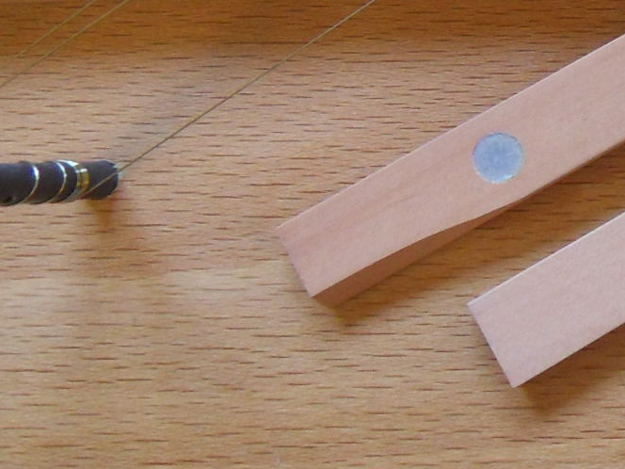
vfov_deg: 18.7
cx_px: 935
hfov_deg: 21.9
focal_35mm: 74
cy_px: -105
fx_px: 1336
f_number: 3.3
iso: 200
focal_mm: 4.2
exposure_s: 1/30
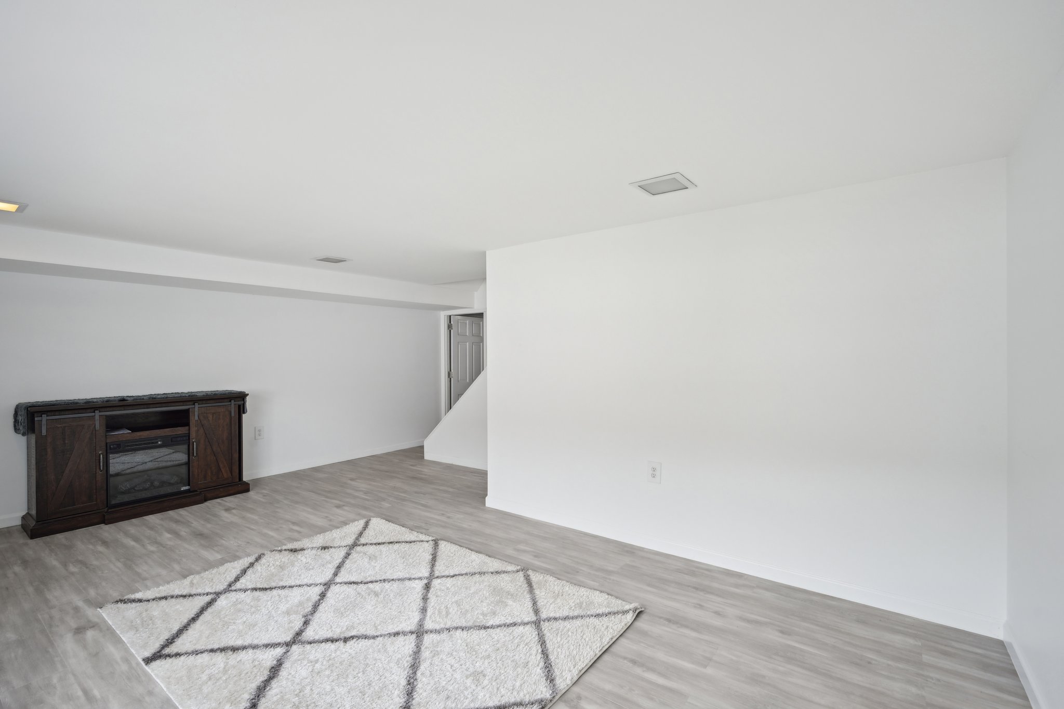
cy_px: 354
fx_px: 473
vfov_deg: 73.7
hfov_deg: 96.7
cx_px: 532
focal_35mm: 16
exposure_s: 1/30
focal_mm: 16
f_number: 8
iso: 400
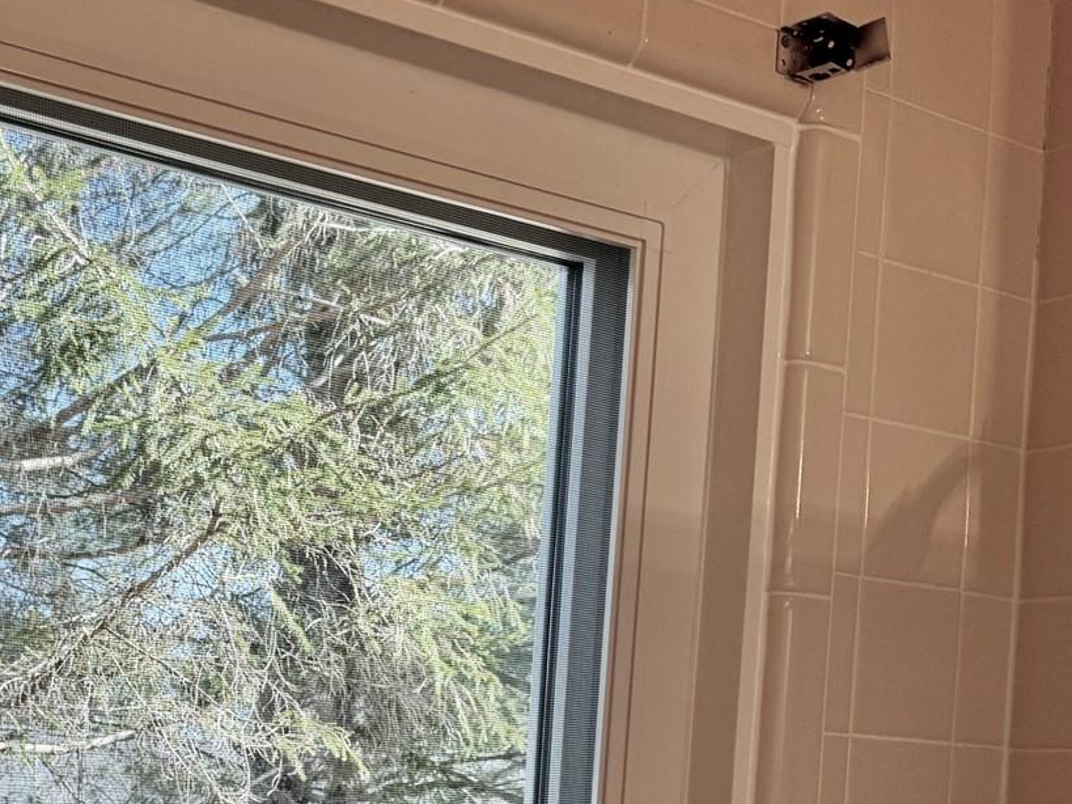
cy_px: 843
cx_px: 72
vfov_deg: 23.2
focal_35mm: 60
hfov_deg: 30.5
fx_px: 1858
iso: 64
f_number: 1.78
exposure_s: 1/132
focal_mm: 6.76
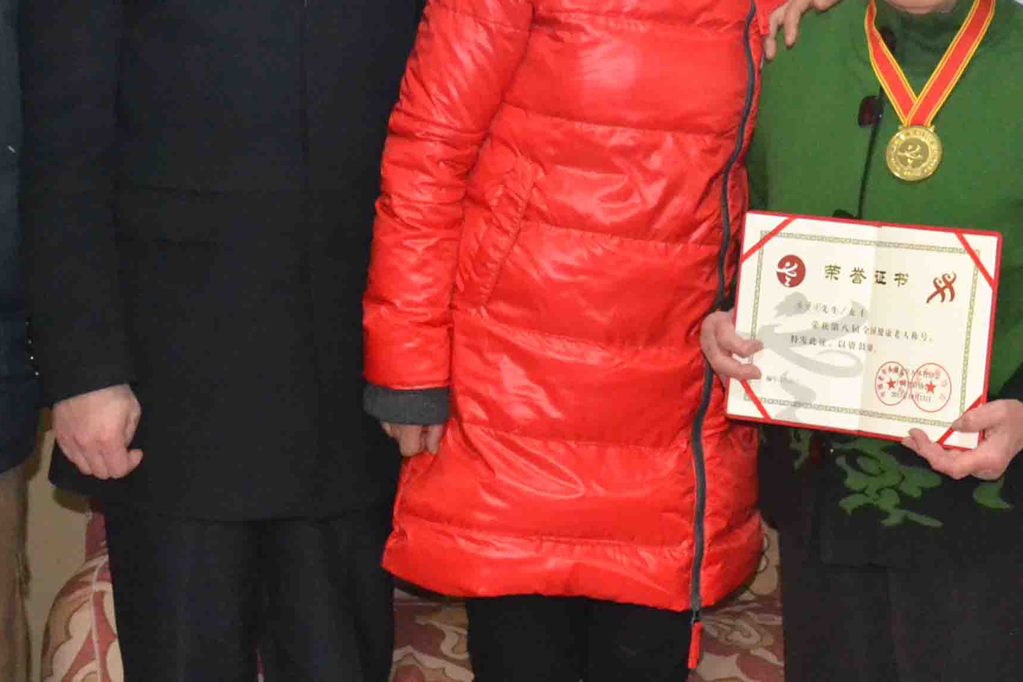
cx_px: 764
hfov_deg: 22.9
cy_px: 289
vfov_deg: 15.5
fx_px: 2500
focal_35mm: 88
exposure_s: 1/60
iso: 3200
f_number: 3.8
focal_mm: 22
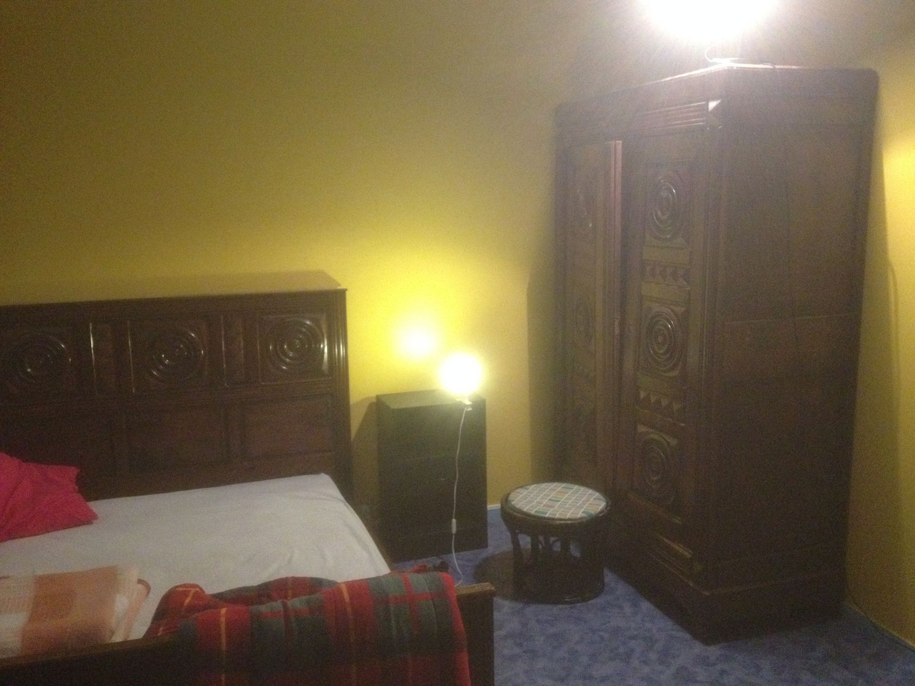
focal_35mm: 35
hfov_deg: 52.6
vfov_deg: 40.7
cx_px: 458
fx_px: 925
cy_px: 343
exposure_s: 1/17
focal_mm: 4.28
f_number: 2.4
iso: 500
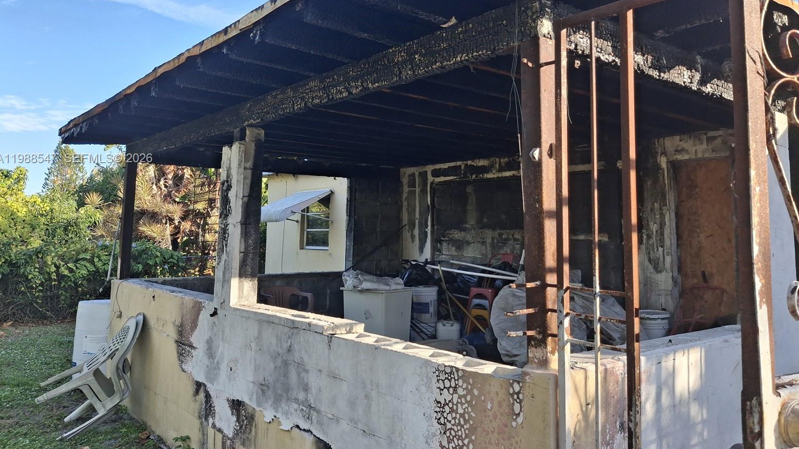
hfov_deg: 67.9
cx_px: 404
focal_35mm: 28
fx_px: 593
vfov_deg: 41.1
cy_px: 159
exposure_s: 1/661
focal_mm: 4.69
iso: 32
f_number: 1.8
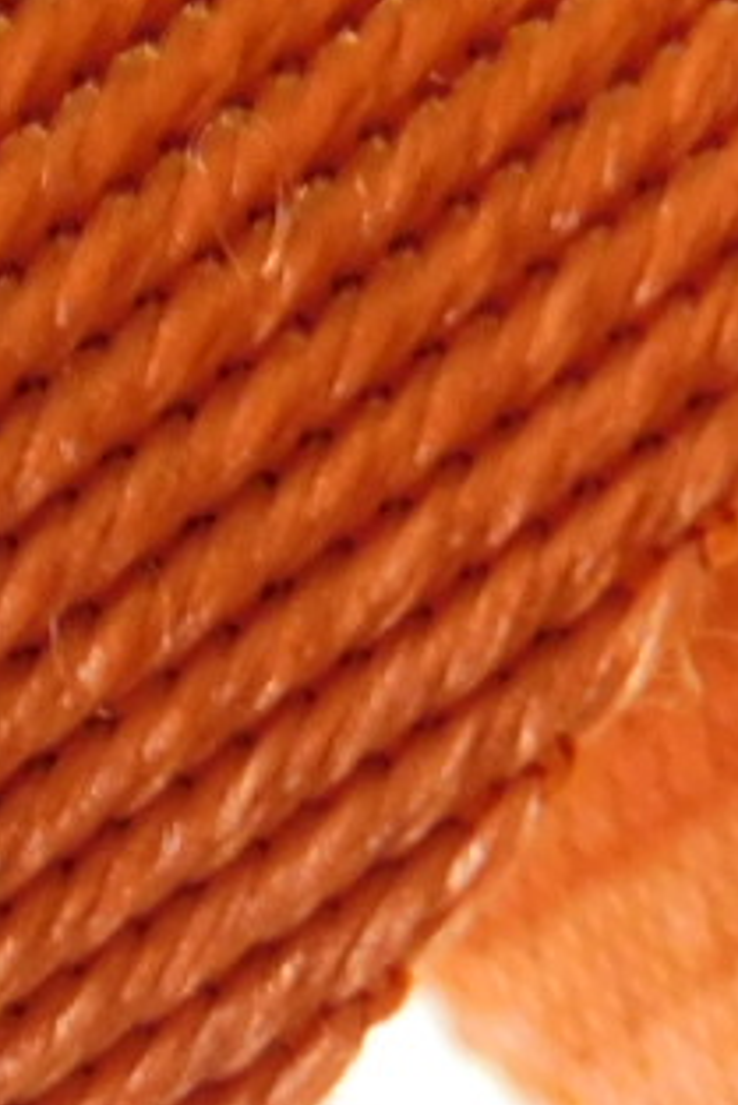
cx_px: -547
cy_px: 1133
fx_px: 4085
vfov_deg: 15.1
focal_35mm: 133
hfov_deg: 9.8
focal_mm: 4.5
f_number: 3.4
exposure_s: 1/10
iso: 400
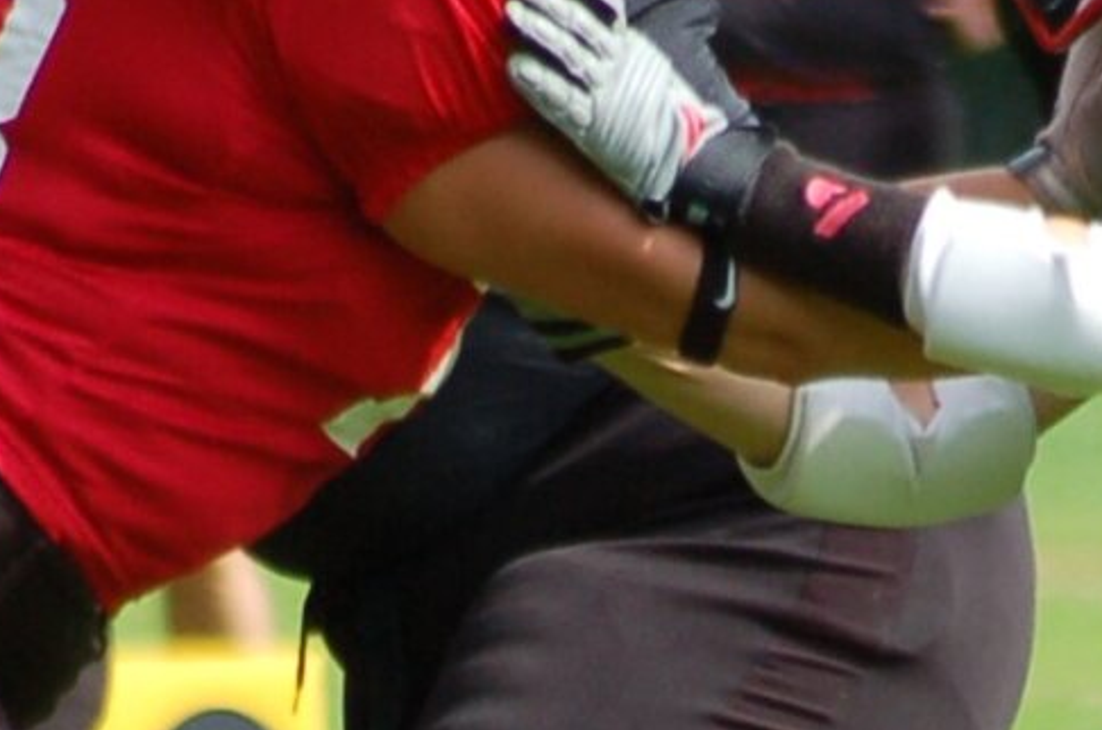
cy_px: 1009
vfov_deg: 0.8
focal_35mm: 1631
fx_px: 49828
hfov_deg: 1.3
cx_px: 828
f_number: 5.3
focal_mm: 240
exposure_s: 1/1000
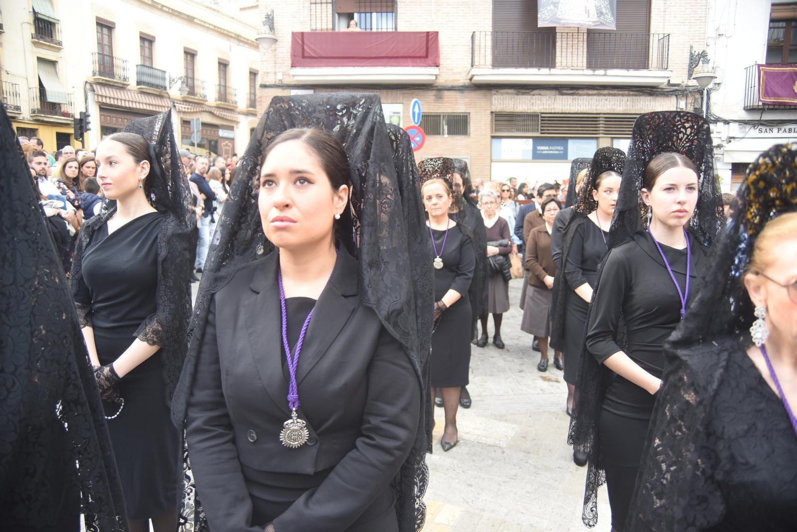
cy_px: 266
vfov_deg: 45.0
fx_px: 642
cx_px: 398
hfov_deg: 63.6
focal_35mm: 29
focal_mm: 29
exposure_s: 1/320
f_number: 5.6
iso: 640
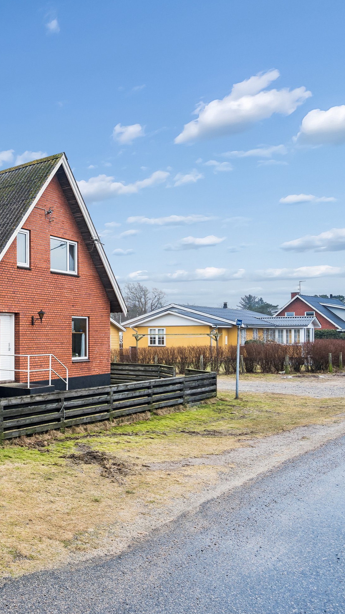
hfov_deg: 30.0
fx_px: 472
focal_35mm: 29
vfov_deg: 66.1
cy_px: 313
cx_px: -126
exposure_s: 1/160
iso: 200
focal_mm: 18
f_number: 4
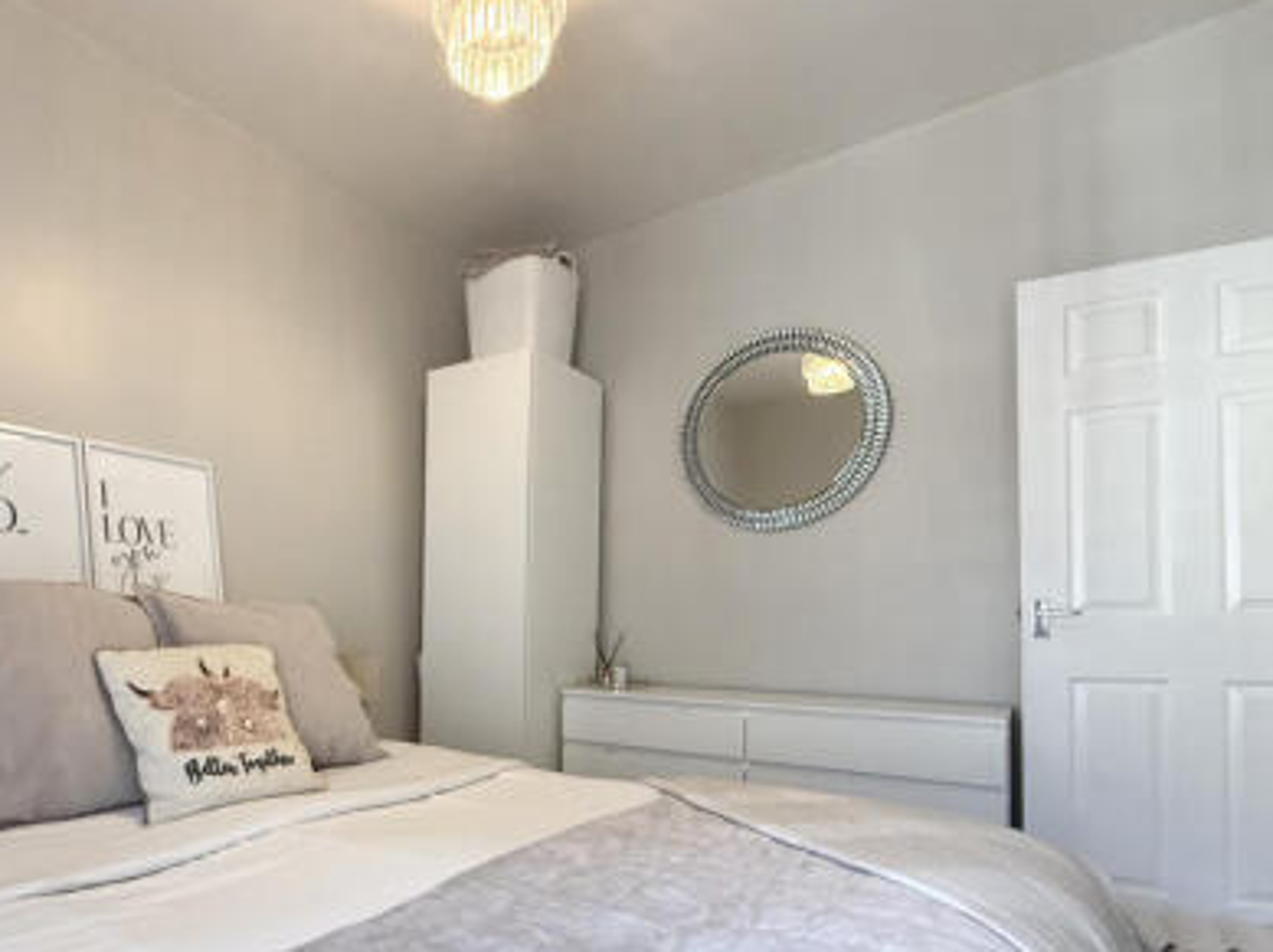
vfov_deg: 62.0
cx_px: 421
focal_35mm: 21
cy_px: 623
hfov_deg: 76.4
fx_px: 772
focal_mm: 2.22
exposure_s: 1/100
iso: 320
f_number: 2.2
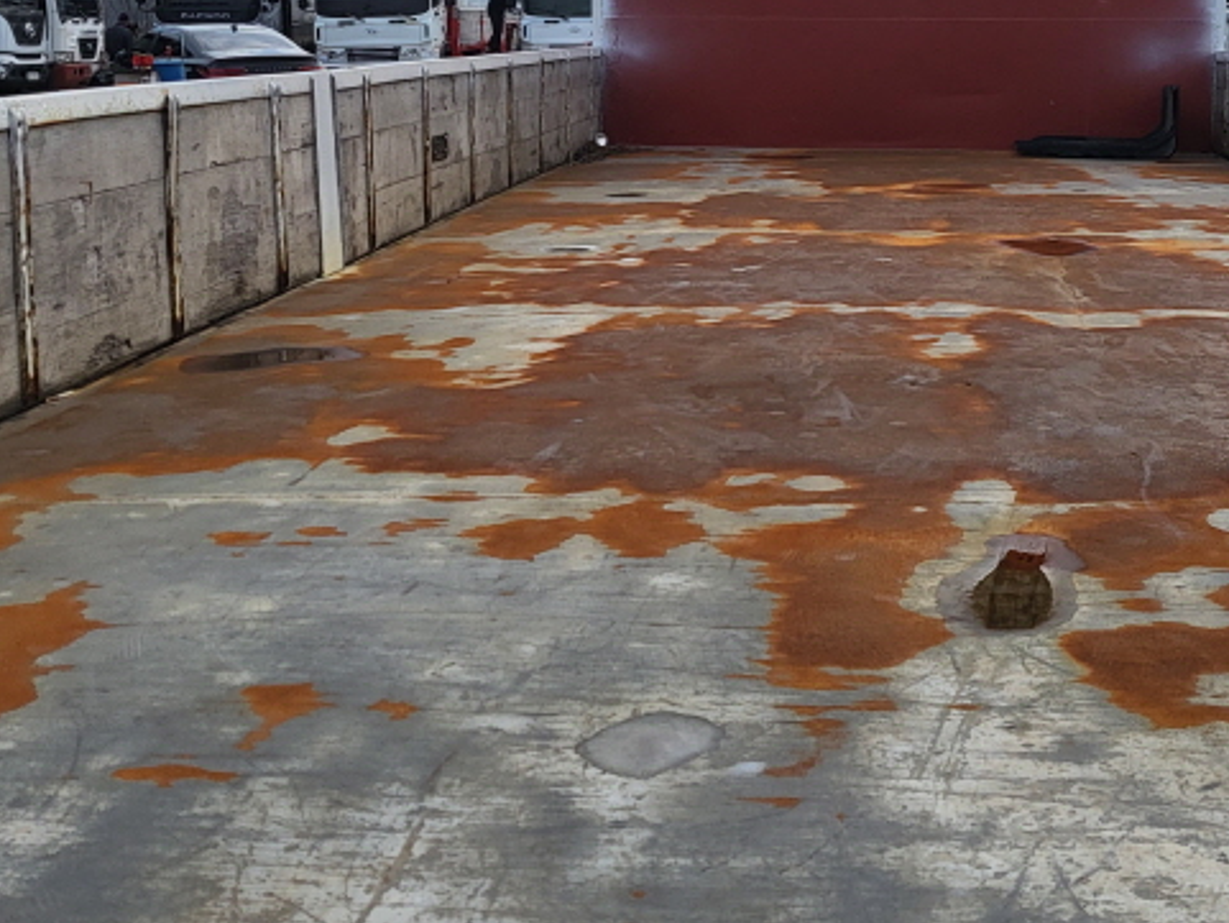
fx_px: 1918
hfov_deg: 35.4
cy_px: 128
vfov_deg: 26.3
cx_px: 741
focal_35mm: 54
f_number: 1.8
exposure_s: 1/2314
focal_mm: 4.25
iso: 50
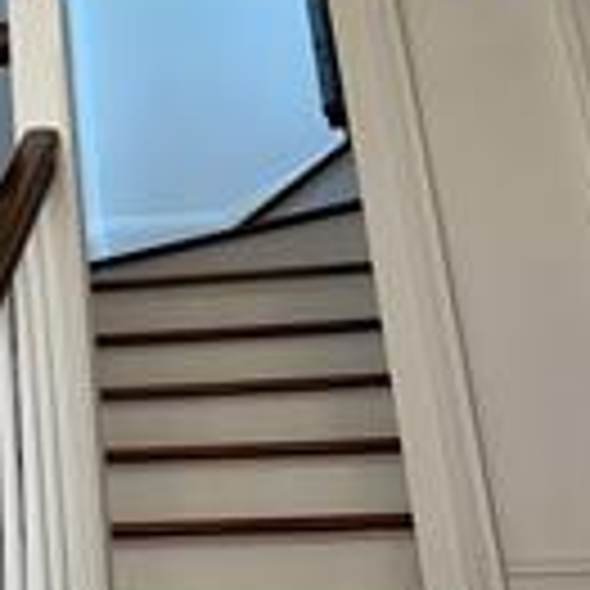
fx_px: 1504
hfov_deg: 20.4
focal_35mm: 78
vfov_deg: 20.6
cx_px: -158
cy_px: -135
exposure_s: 1/120
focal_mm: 6.86
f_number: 1.78
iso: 125
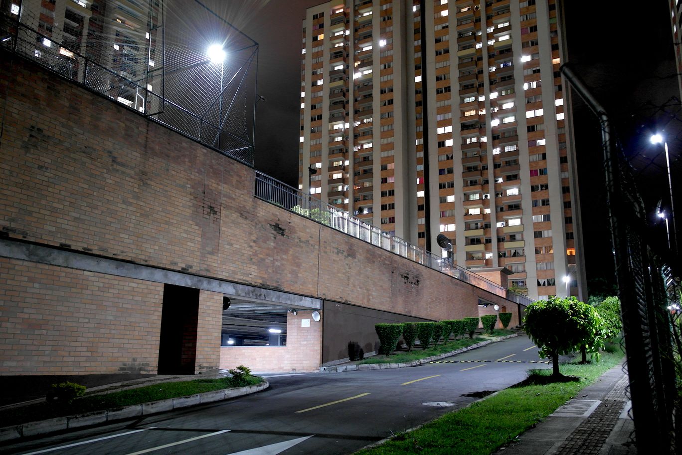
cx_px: 341
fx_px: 568
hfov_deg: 61.9
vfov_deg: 43.6
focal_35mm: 30
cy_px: 228
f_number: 3.5
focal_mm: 20
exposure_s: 1.6
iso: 400
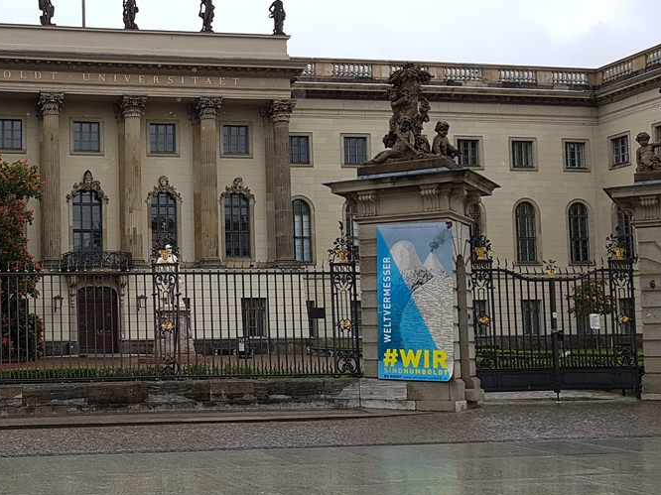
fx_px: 954
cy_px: 254
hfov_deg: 35.9
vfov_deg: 29.1
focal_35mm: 50
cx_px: 66
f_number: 1.7
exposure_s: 1/1436
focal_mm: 4.2
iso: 50
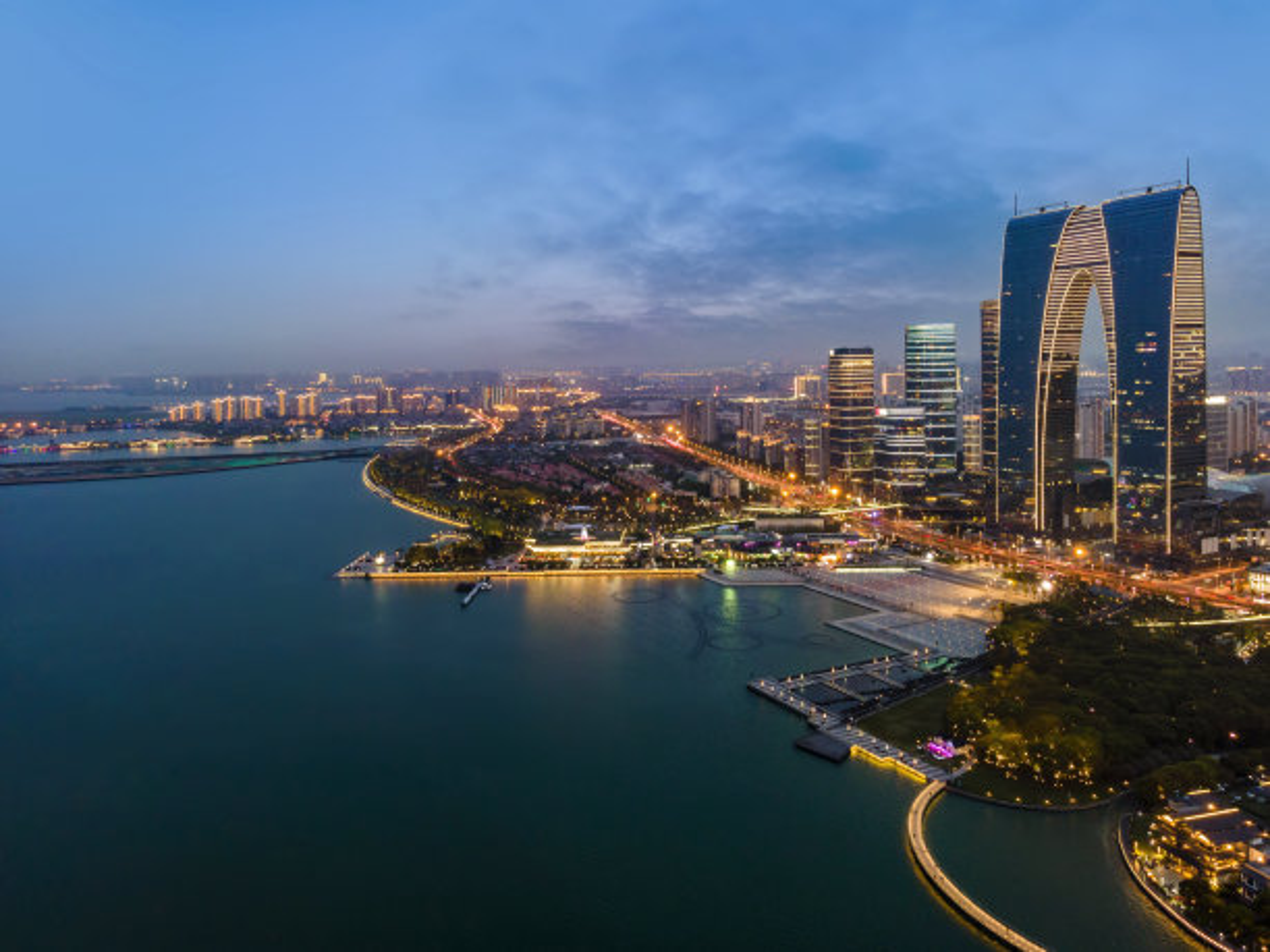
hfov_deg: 71.6
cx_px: 635
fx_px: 881
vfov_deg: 56.8
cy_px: 476
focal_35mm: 24
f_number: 2.8
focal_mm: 4.5
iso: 100
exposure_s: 1/2
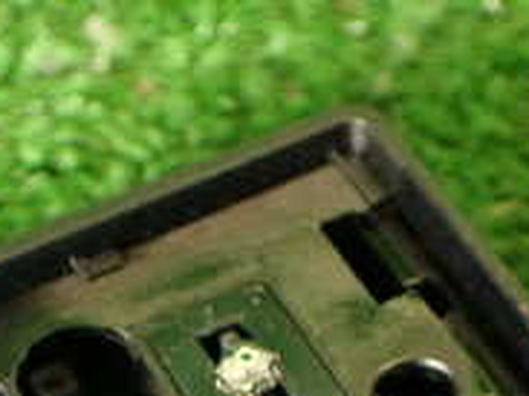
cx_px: 90
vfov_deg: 13.2
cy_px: 627
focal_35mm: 105
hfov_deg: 18.5
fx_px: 1604
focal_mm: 5.79
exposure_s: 1/30
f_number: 2.4
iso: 200
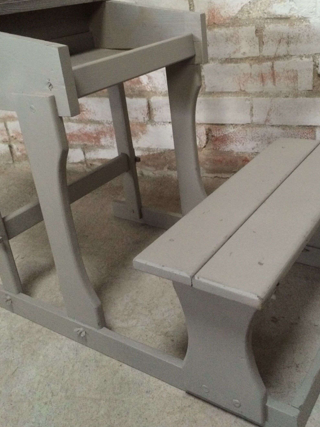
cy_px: 174
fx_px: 444
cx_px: 193
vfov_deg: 51.1
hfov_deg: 39.5
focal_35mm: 36
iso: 320
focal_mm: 4.15
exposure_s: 1/15
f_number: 2.2
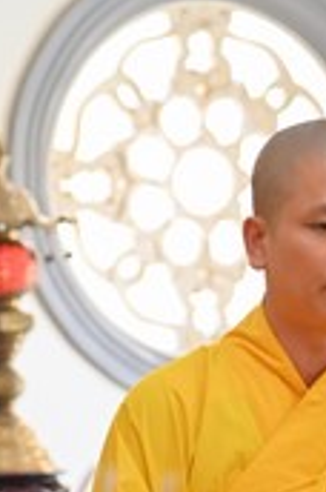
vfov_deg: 6.9
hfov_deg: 4.6
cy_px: 601
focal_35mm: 295
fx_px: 4023
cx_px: 50
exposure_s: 1/100
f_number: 4.5
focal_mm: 78
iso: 1000
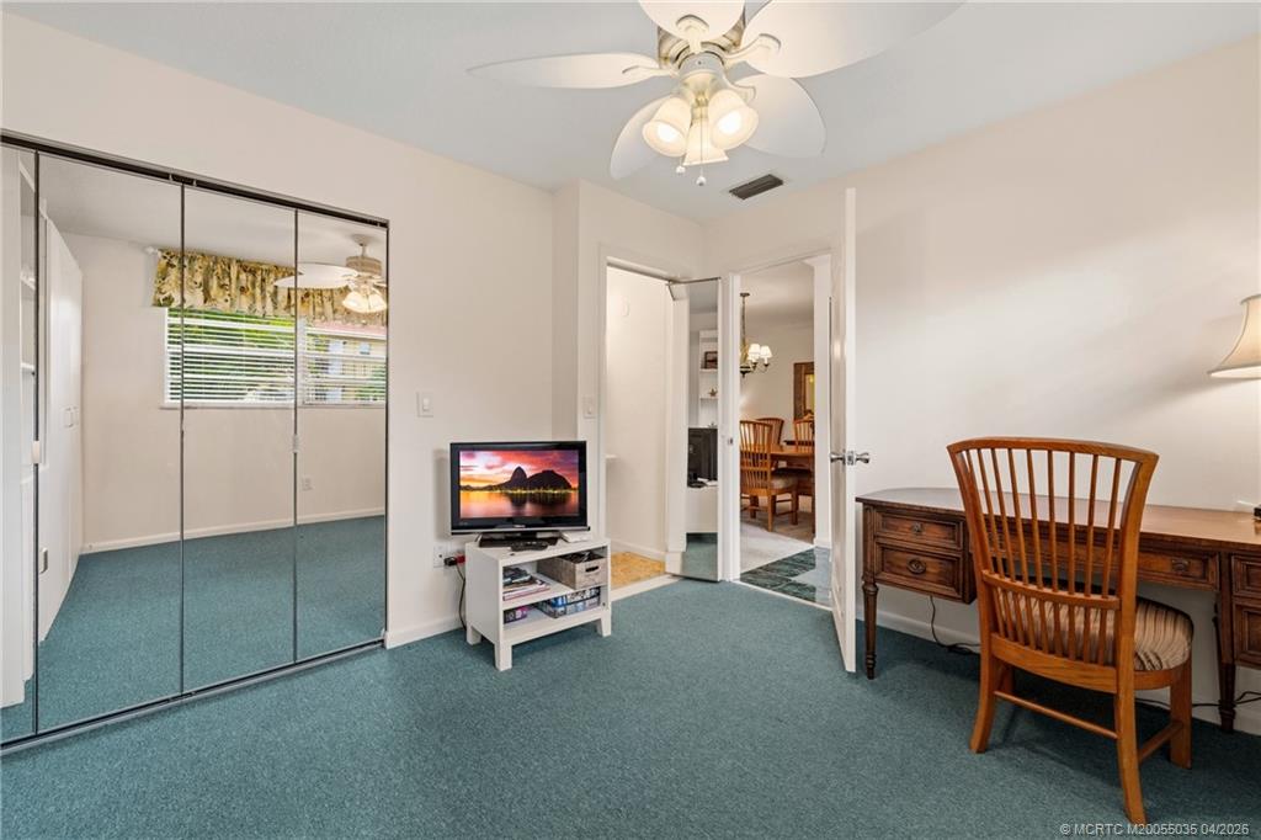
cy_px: 420
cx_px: 630
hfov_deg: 104.3
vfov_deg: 81.2
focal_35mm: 14
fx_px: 490
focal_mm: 14
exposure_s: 1/3
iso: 250
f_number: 9
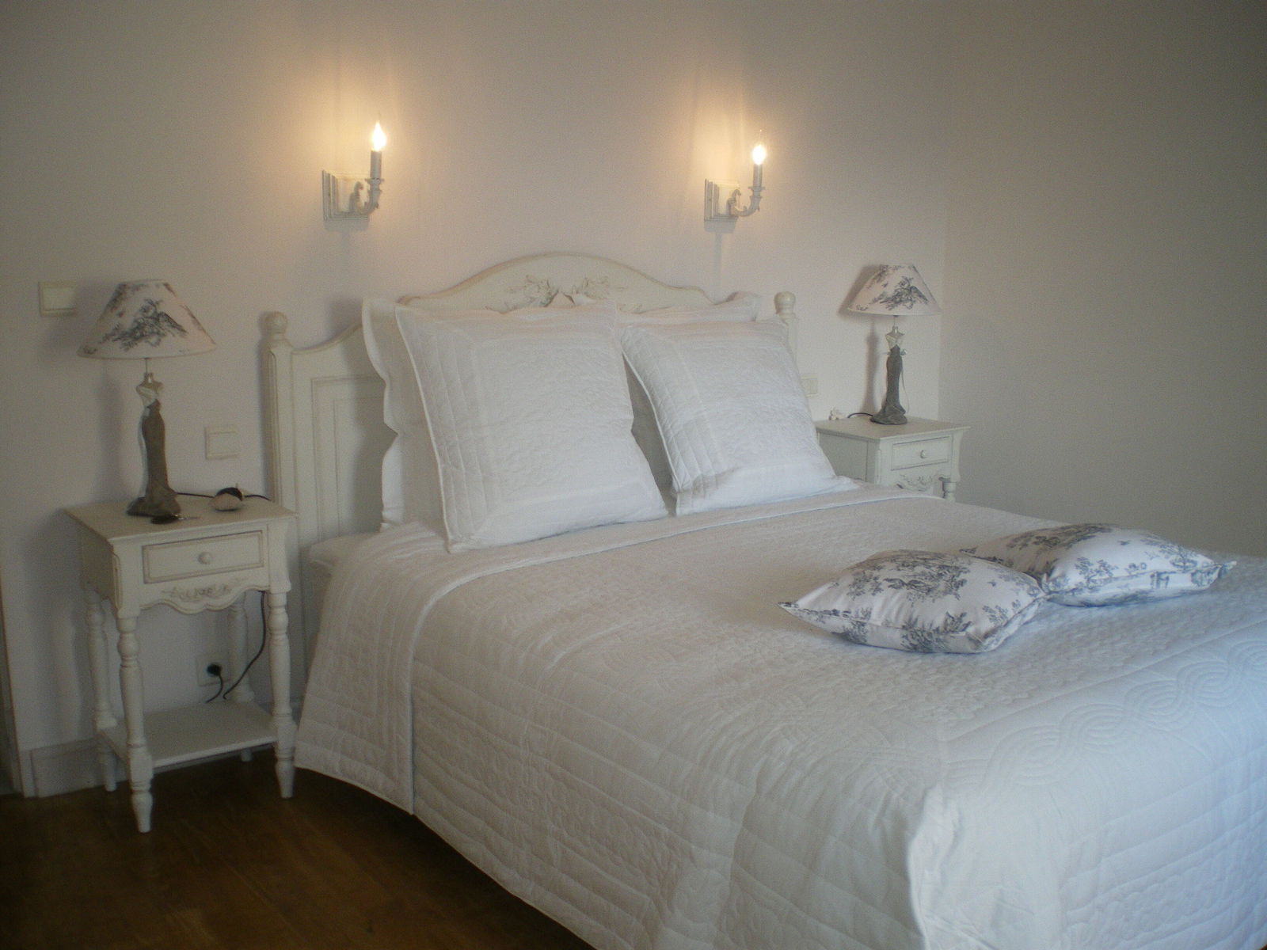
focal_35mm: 36
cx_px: 634
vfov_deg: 39.7
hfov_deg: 51.4
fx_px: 1318
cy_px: 475
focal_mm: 6.3
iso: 160
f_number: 3.1
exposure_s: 1/50
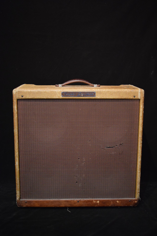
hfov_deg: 31.9
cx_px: 78
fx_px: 275
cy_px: 118
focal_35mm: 42
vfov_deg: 46.4
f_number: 4.2
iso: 3200
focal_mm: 28
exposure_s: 1/25
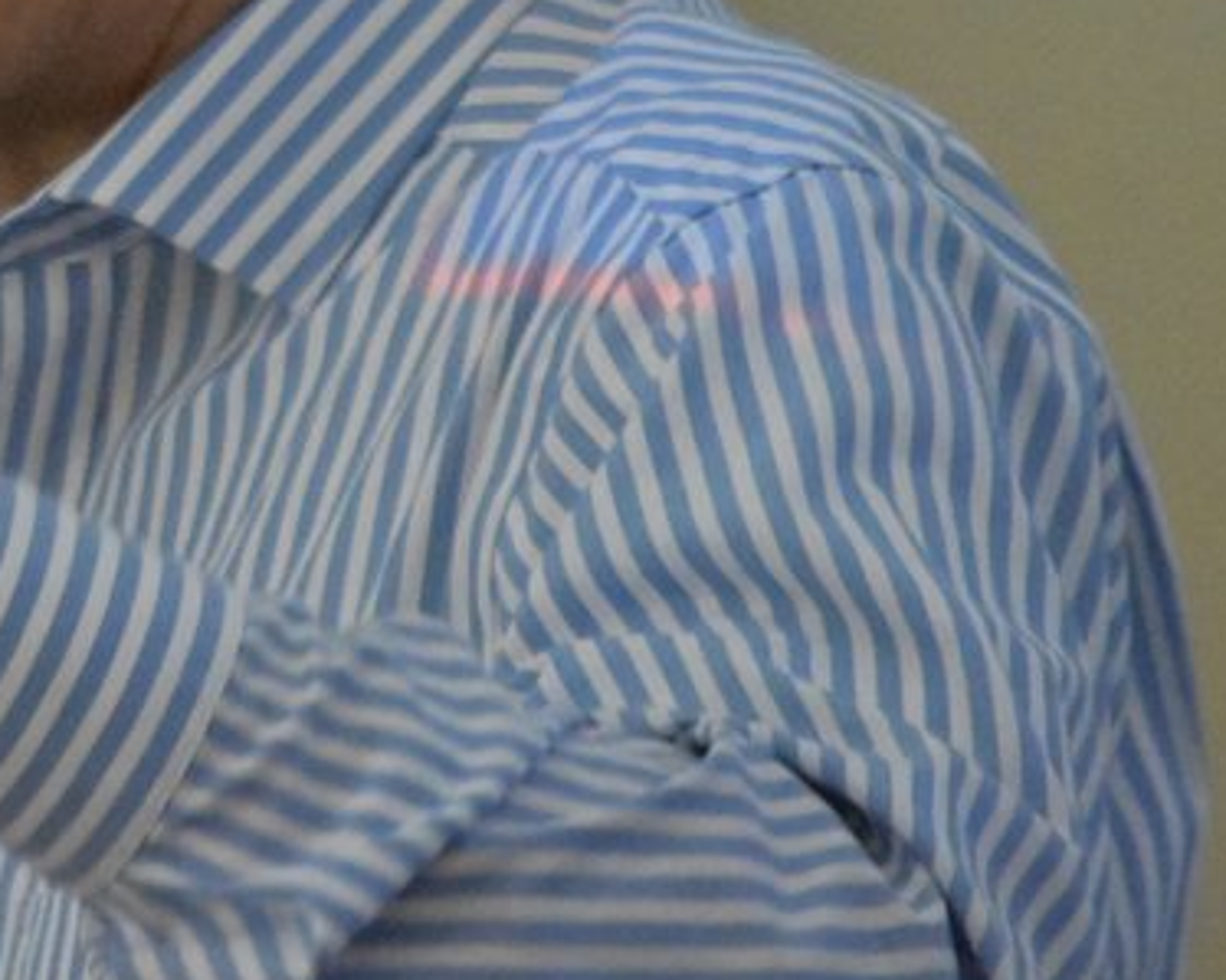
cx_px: -197
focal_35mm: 837
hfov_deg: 2.3
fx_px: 30345
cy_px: 23
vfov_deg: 1.9
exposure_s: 1/320
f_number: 5
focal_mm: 185
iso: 12800
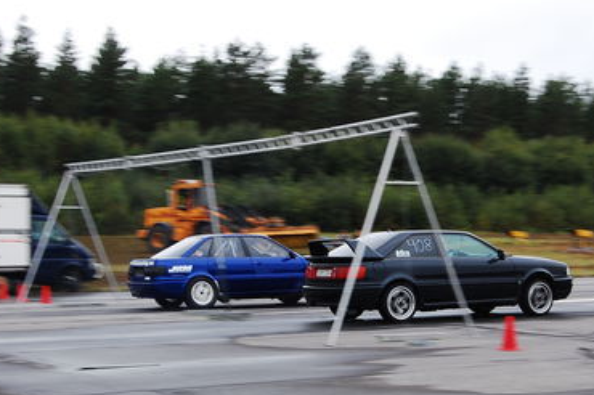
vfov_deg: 16.4
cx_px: 361
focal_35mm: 83
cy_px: 255
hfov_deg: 24.4
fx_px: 1368
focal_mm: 32
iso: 200
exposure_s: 1/50
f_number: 11
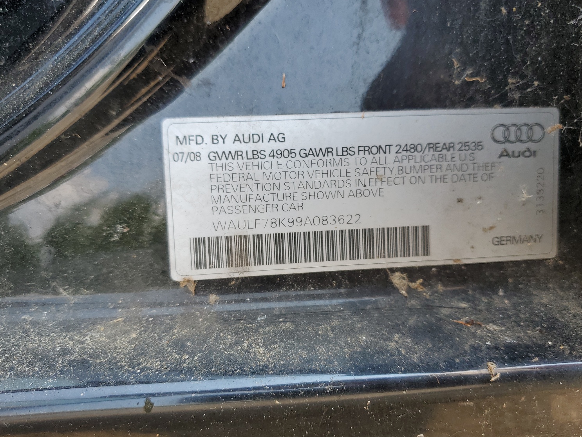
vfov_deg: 49.7
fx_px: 471
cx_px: 307
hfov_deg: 63.4
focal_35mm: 28
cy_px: 230
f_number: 1.5
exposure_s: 1/323
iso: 50
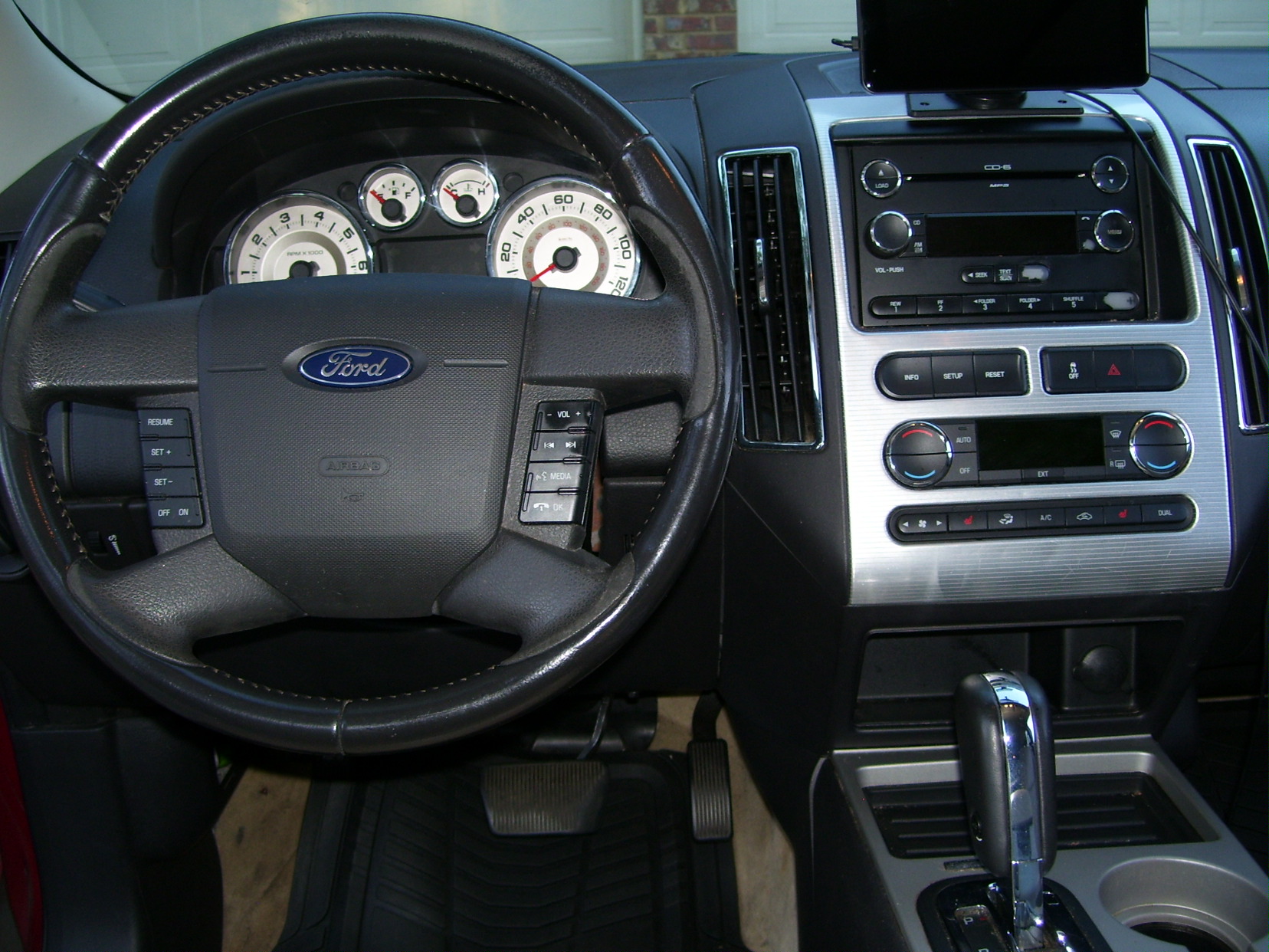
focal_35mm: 37
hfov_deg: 50.1
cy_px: 476
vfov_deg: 38.7
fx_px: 1356
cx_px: 634
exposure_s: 1/60
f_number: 2.7
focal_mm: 6
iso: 80
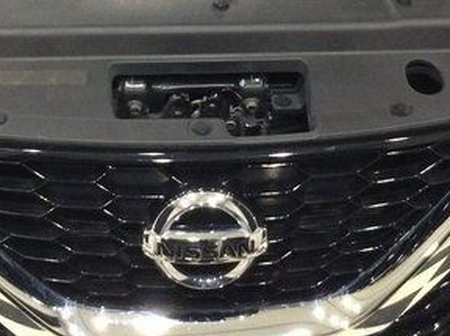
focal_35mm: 71
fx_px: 921
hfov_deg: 27.3
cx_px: 167
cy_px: 19
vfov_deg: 20.2
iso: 200
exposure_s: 1/24
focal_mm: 3.3
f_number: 2.4
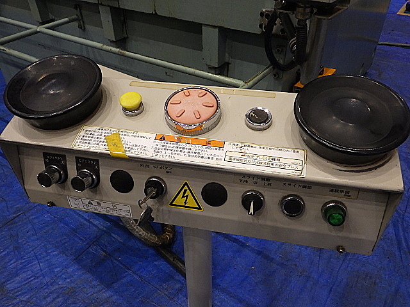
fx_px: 332
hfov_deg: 63.4
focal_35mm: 28
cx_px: 205
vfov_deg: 49.7
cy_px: 154
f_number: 3.5
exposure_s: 1/45
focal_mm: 5
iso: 500
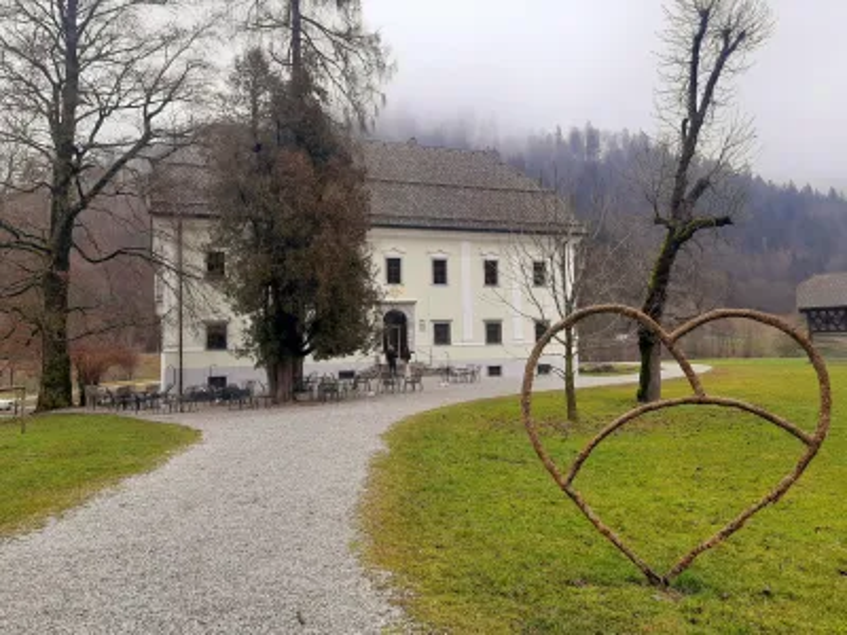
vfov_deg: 51.4
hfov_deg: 65.3
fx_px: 661
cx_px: 424
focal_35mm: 27
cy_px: 318
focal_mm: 3.93
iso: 40
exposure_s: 1/410
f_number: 1.7
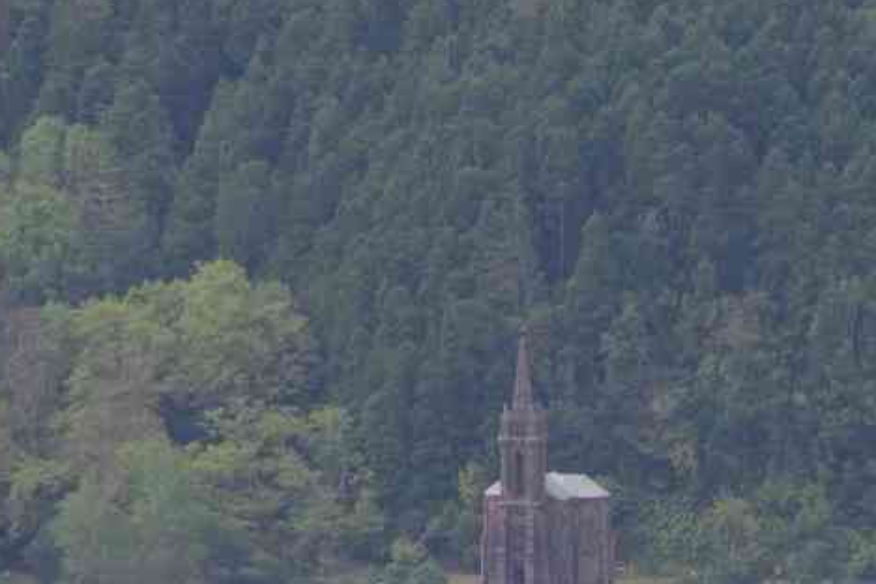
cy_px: 494
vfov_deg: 1.4
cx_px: 555
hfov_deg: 2.1
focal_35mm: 960
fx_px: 23358
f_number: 9
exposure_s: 1/320
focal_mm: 300
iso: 1600
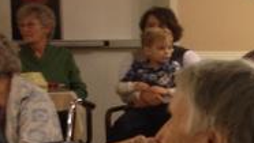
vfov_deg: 7.2
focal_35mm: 168
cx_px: 449
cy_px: 119
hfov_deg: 11.9
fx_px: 1132
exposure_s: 1/20
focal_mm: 4.28
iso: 80
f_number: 2.4
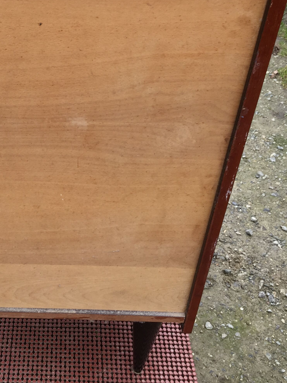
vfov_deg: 39.4
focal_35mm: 48
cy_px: 141
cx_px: 51
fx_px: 531
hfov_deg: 29.5
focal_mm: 4.15
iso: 32
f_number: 2.2
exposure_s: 1/138
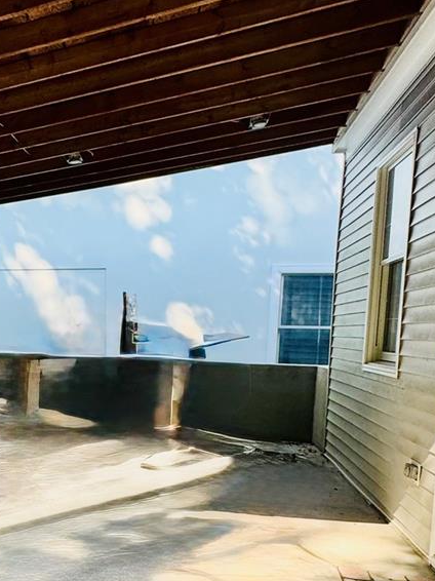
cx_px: 1
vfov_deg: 48.1
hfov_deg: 34.4
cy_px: 392
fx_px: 637
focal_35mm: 38
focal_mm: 2.22
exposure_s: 1/156
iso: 40
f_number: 2.2
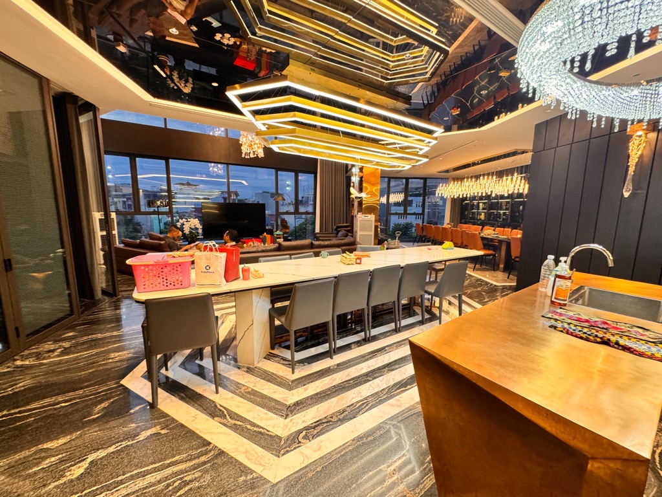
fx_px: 268
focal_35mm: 14
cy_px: 248
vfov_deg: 85.7
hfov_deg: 102.1
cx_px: 331
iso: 250
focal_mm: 2.22
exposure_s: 1/50
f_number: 2.2
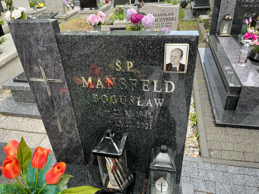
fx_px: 195
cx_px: 130
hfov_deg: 67.3
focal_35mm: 26
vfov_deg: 53.1
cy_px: 97
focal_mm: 5.1
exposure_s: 1/569
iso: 50
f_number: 1.6
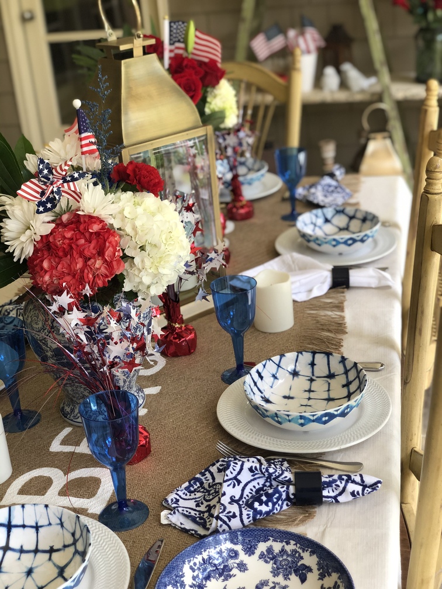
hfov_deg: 28.0
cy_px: 294
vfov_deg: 36.8
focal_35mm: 52
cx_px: 221
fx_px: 885
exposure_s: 1/60
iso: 80
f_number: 2.4
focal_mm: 6
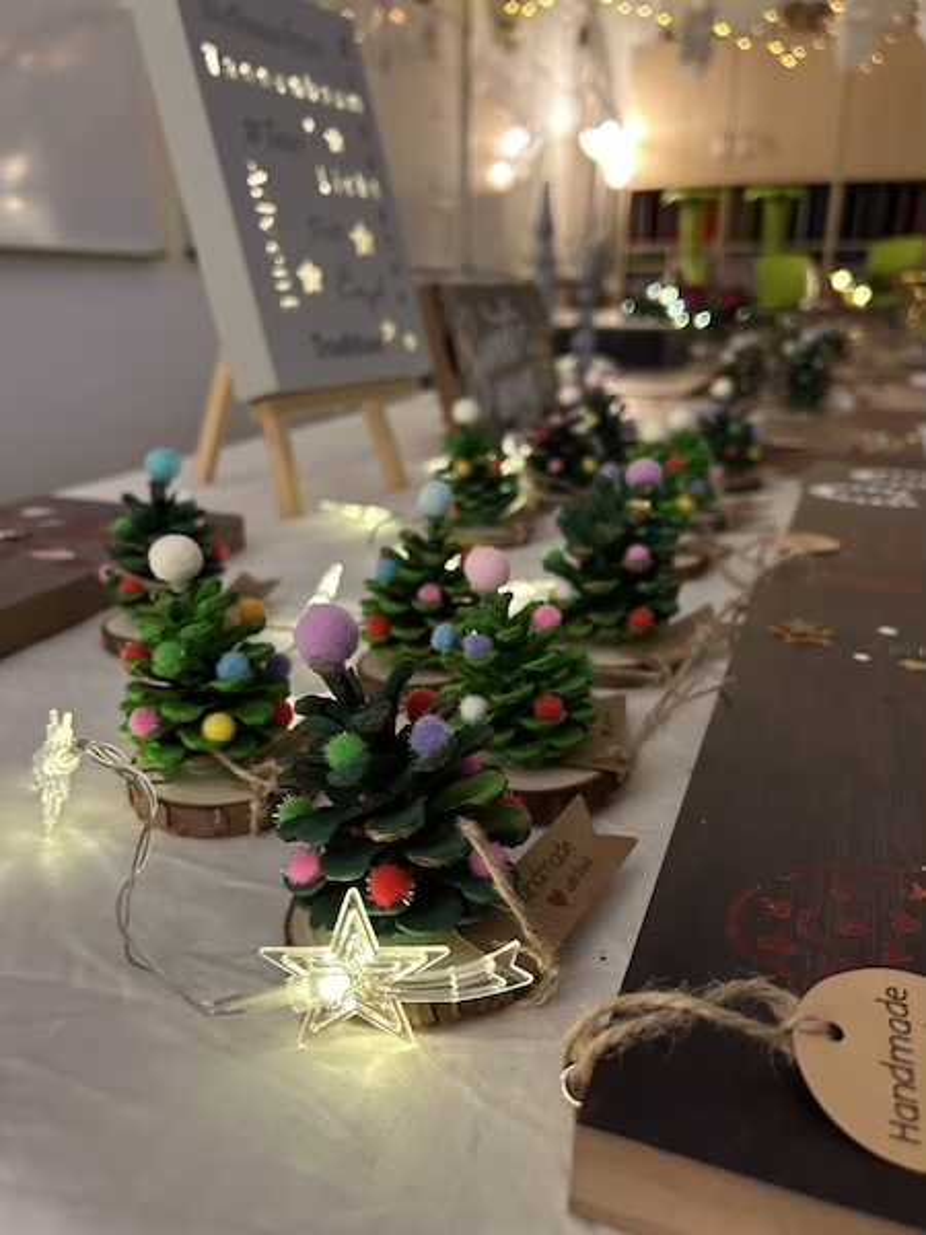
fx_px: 927
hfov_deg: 53.1
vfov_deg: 67.3
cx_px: 463
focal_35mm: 26
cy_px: 618
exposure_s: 1/33
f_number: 1.5
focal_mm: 5.7
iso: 400
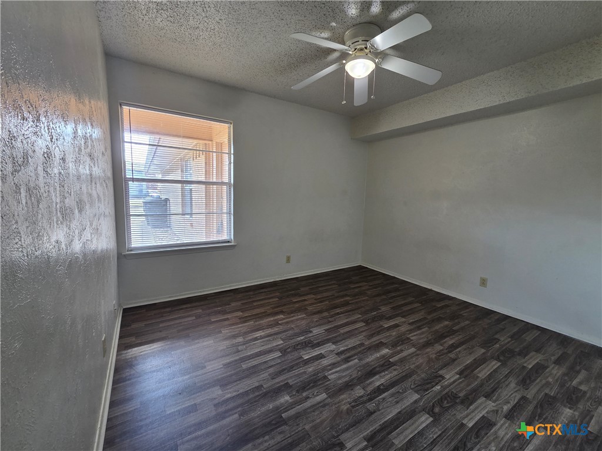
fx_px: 226
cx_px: 301
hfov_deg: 106.2
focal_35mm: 13
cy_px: 226
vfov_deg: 89.9
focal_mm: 2.2
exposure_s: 1/60
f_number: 2.2
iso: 160
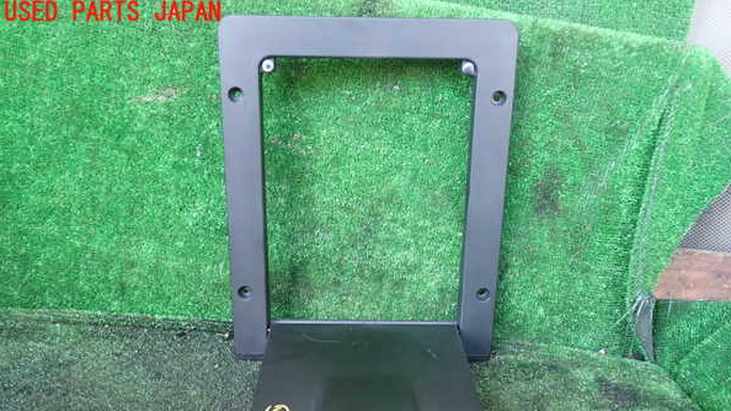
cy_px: 274
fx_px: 640
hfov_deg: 59.5
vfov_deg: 35.3
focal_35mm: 33
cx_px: 367
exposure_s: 1/30
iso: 200
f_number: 2.3
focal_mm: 5.4
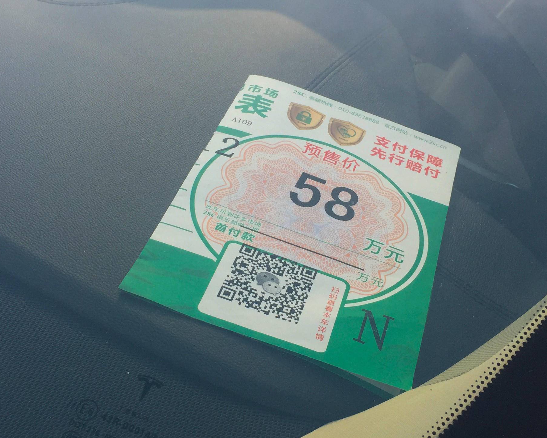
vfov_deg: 29.6
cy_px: 190
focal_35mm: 51
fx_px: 826
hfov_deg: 36.6
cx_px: 257
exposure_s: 1/2198
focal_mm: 4.15
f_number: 2.2
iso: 32
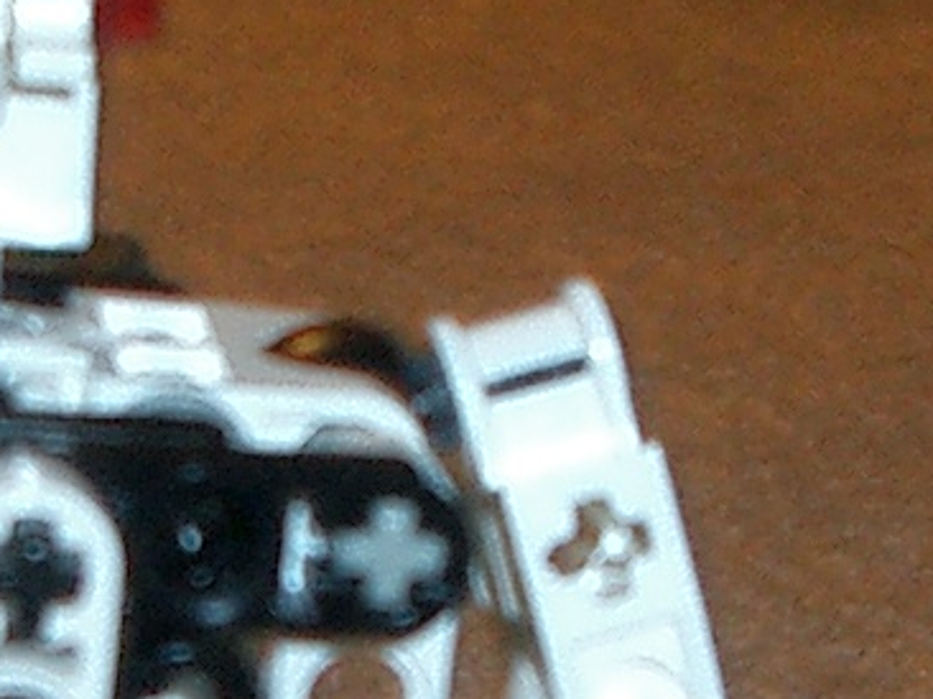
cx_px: 135
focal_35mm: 196
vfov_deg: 7.5
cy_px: 967
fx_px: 5279
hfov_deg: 10.1
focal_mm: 5.8
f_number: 2.6
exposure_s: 1/40
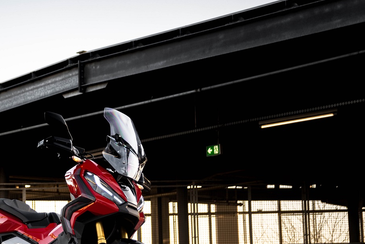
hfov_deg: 21.1
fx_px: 973
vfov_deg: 14.2
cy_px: 188
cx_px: 112
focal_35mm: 96
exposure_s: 1/250
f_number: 2.8
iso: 100
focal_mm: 36
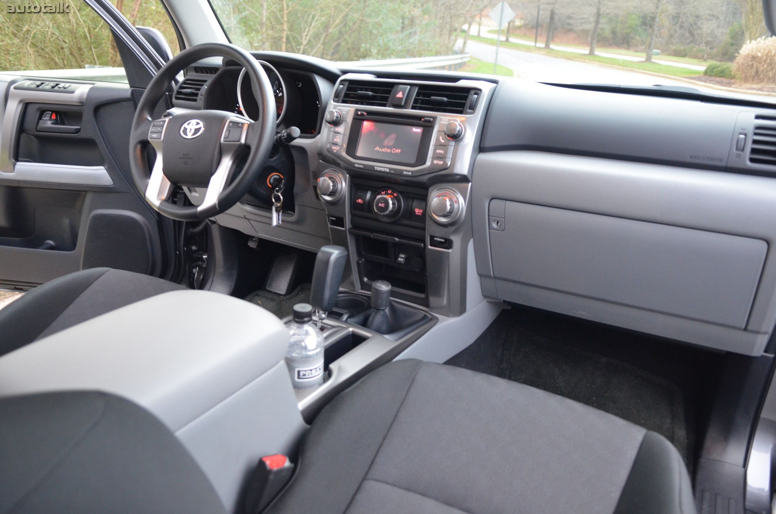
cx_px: 388
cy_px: 257
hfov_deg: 70.5
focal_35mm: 26
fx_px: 549
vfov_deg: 50.2
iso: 1600
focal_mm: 17
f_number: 2.8
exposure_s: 1/20
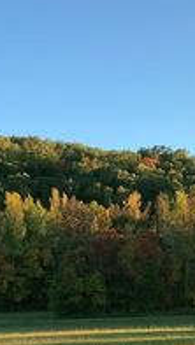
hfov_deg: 15.1
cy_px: 262
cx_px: 107
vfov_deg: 26.2
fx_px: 734
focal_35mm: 80
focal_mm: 3
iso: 16
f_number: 1.8
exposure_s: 1/574
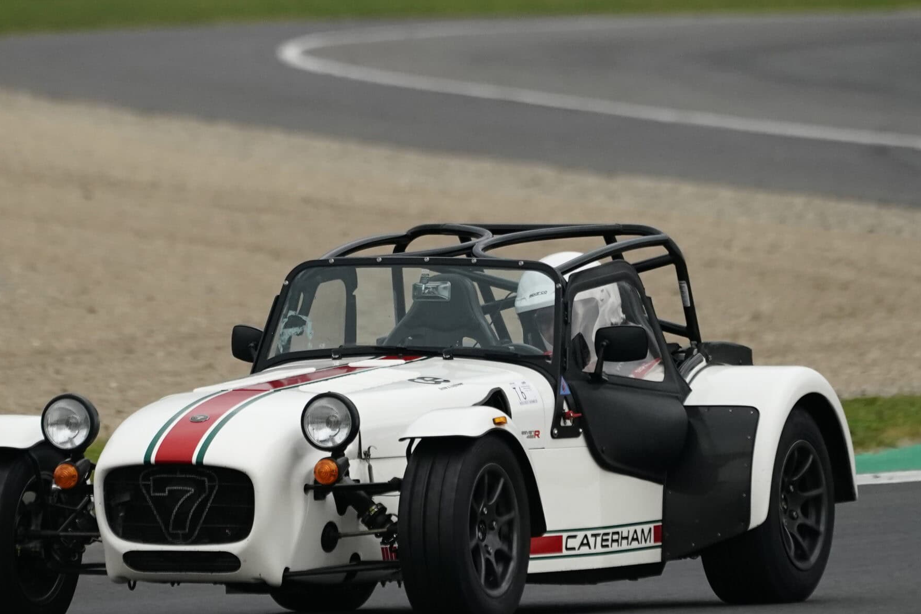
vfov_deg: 1.7
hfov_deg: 2.6
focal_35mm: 802
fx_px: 20514
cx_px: 388
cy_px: 269
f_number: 7.1
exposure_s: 1/1250
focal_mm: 370
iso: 1600
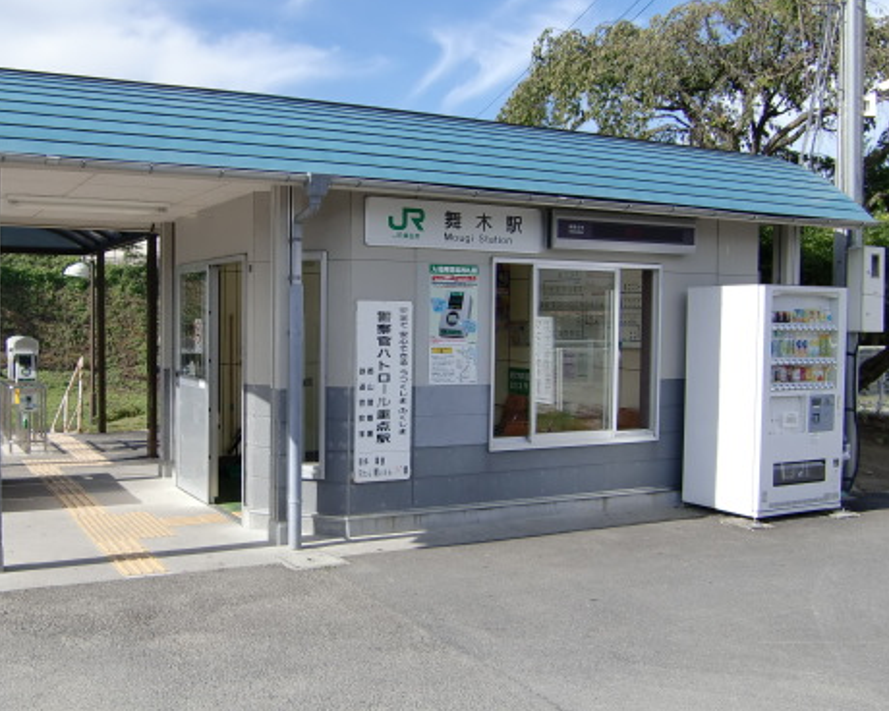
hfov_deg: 47.6
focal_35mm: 38
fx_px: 1000
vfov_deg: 39.1
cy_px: 373
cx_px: 340
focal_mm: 4.9
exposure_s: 1/160
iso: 64
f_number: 7
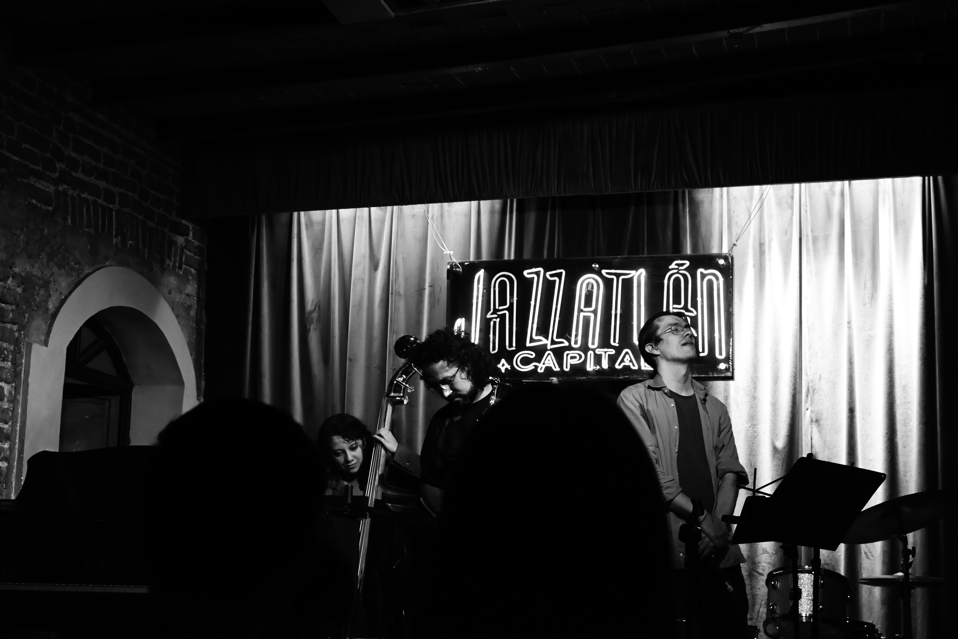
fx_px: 1517
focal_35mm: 57
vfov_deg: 23.8
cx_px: 479
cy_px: 320
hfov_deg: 35.1
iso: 3200
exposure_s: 1/60
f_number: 6.3
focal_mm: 38
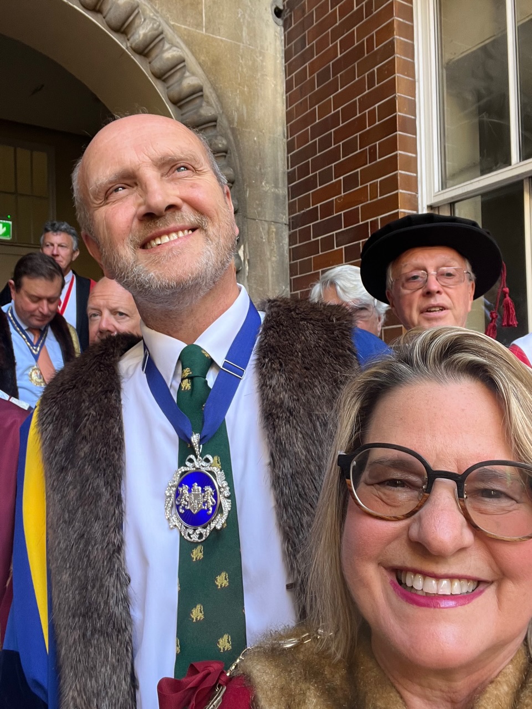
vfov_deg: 60.0
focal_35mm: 30
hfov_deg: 46.8
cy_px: 354
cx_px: 266
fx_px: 615
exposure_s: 1/61
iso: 100
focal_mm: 2.71
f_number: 2.2
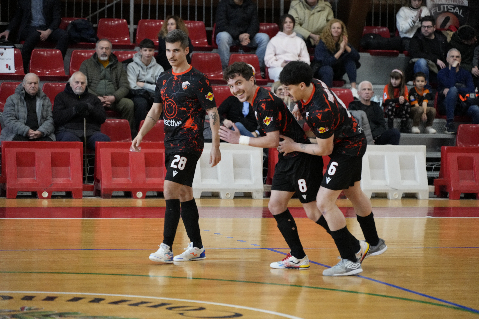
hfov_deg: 13.7
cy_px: 160
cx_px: 240
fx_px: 1996
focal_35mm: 150
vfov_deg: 9.1
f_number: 3.5
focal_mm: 150
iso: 3200
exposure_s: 1/500
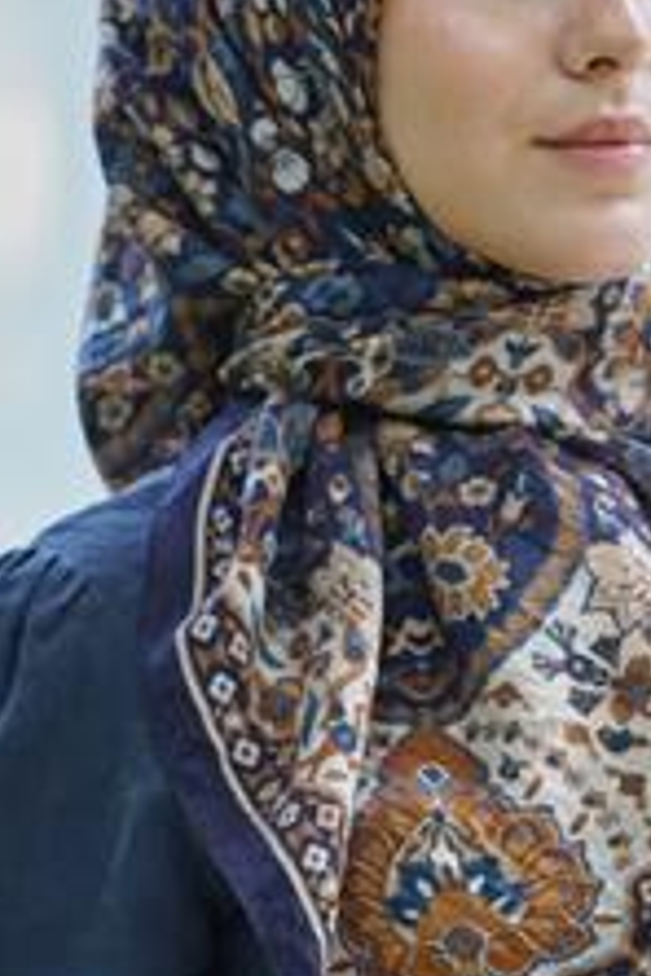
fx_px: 7649
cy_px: 440
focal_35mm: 282
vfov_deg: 7.3
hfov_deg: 4.9
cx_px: 466
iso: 500
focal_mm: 135
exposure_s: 1/125
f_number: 5
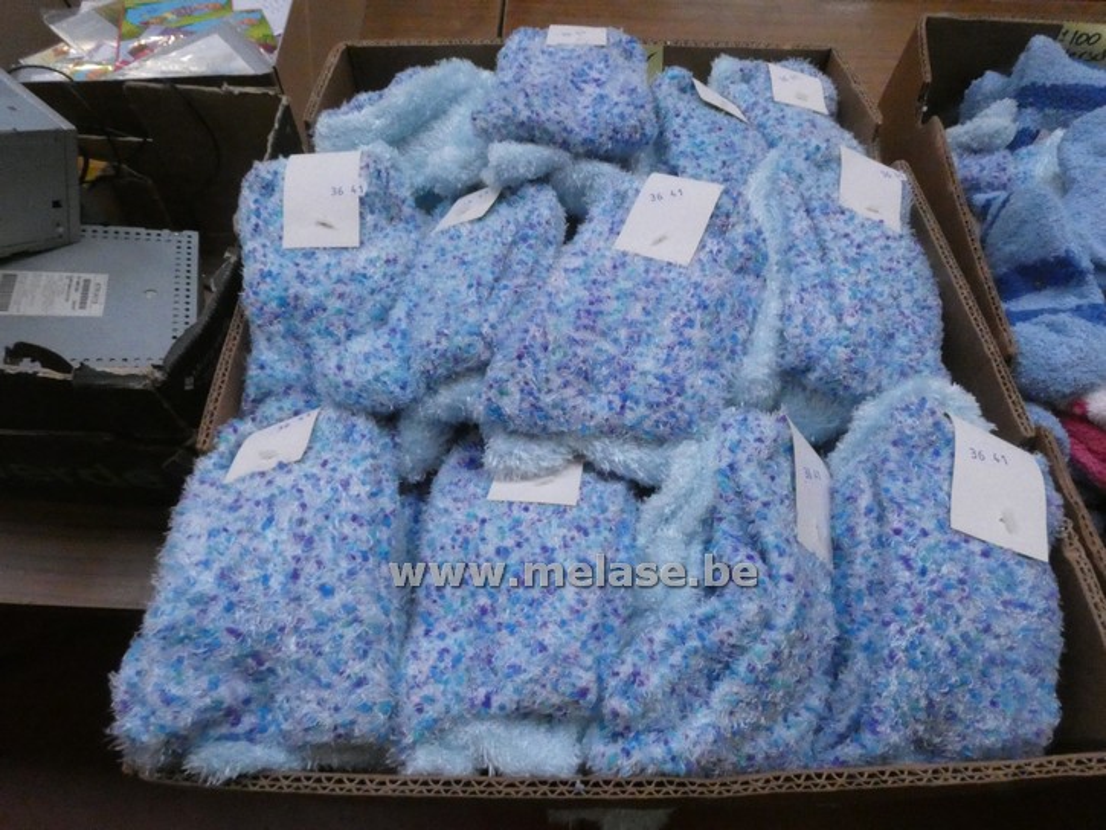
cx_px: 553
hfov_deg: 81.7
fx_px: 639
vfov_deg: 66.0
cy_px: 415
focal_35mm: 20
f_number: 8
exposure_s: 1/20
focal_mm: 3.6
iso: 1600
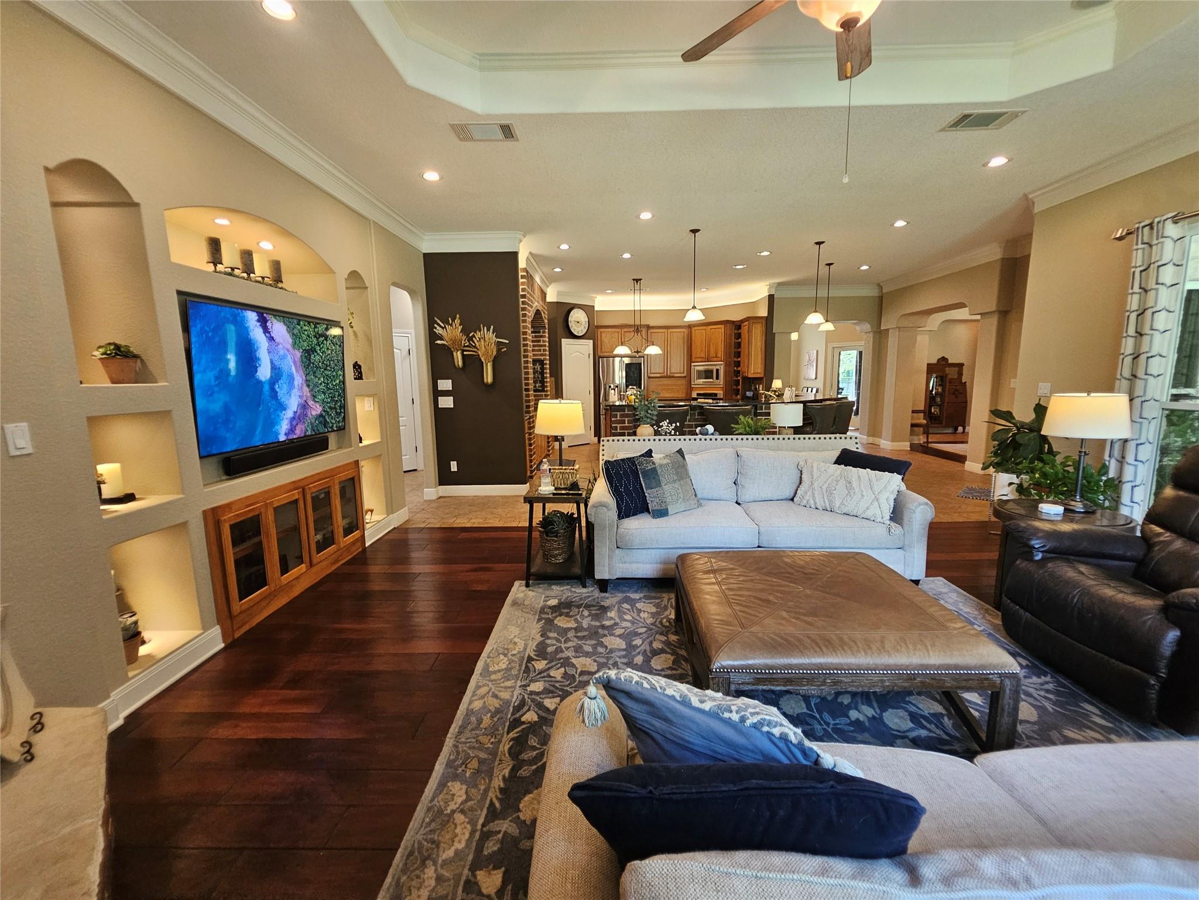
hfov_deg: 106.2
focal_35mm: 13
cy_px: 450
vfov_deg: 89.9
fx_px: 450
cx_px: 600
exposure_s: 1/60
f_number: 2.2
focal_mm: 2.2
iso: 250
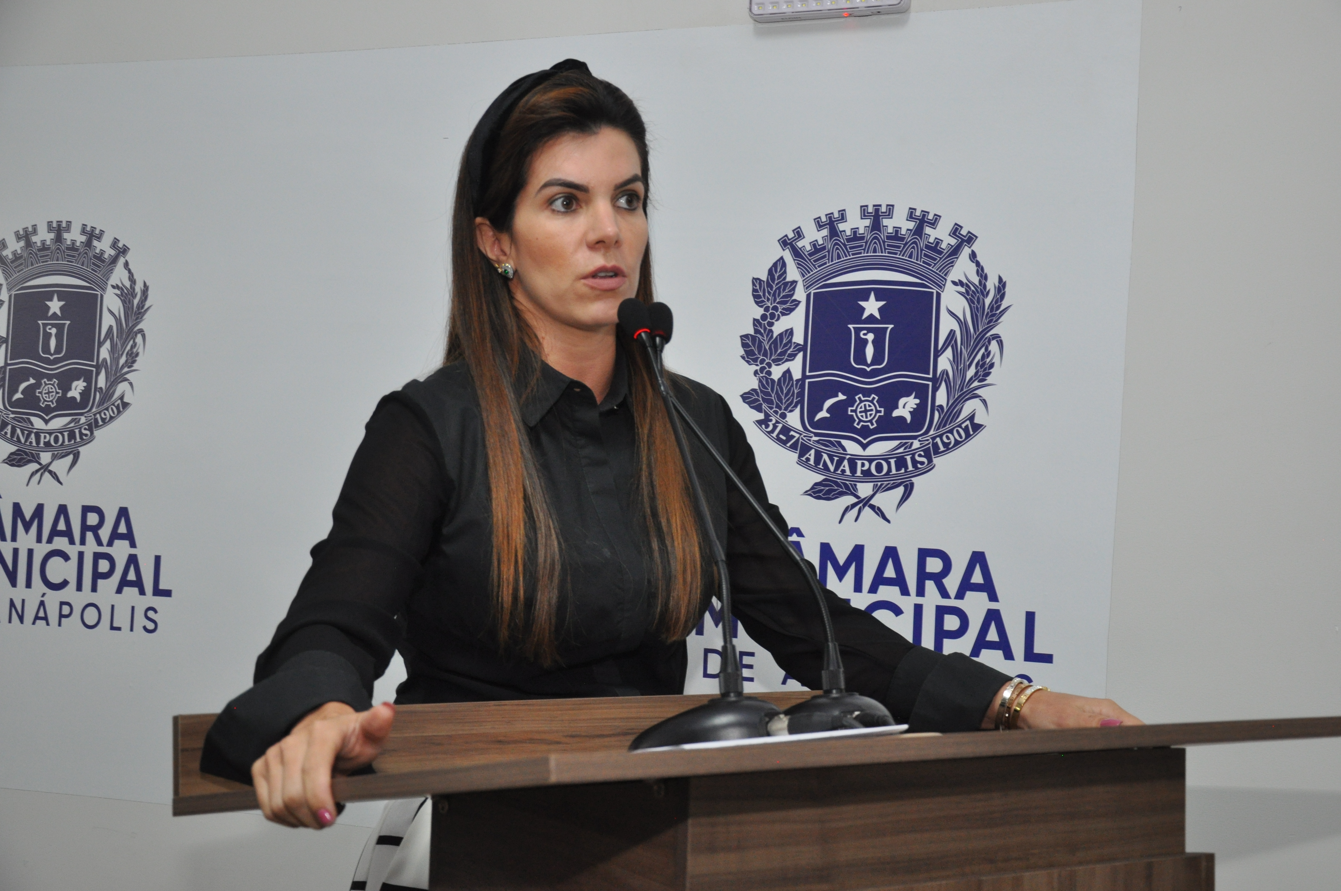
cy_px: 446
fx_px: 2232
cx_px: 670
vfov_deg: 22.6
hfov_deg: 33.4
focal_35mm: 60
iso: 800
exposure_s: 1/60
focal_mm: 40
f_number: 5.6
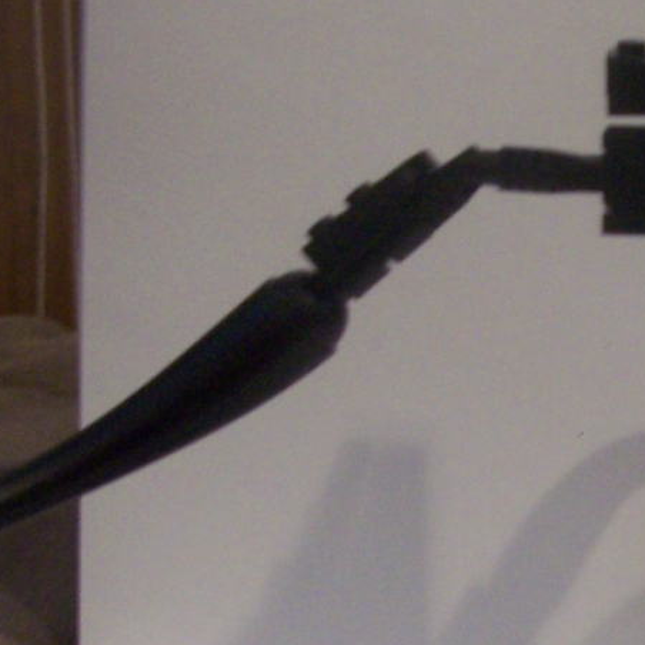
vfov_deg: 14.3
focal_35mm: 122
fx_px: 2572
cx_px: 743
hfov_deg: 13.9
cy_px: 420
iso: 200
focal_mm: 8
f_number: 3.4
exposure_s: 1/10
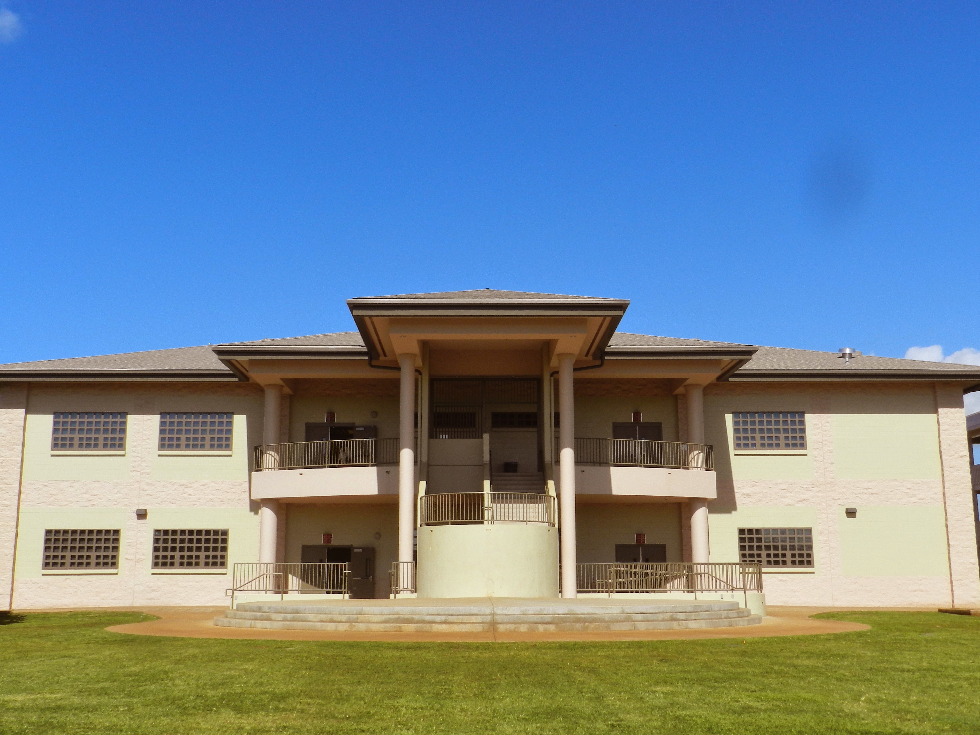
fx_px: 1076
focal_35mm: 38
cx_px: 490
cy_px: 368
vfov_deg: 37.7
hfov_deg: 49.0
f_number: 5
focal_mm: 6.7
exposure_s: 1/1250
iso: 160
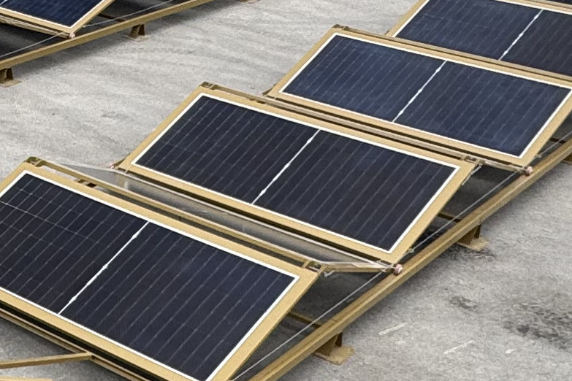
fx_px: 1192
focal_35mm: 75
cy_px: 250
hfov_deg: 22.9
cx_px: -241
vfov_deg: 18.1
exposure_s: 1/1323
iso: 50
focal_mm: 2.22
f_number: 2.2
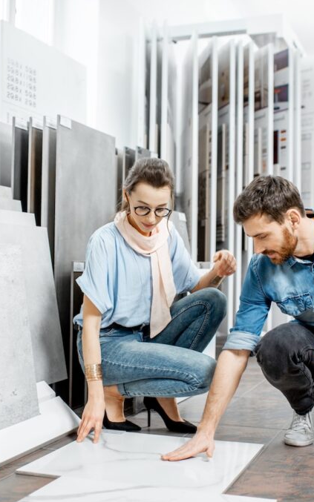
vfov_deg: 37.5
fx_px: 740
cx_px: 156
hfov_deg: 24.0
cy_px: 252
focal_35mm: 54
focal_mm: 35
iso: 400
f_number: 2.2
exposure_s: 1/160
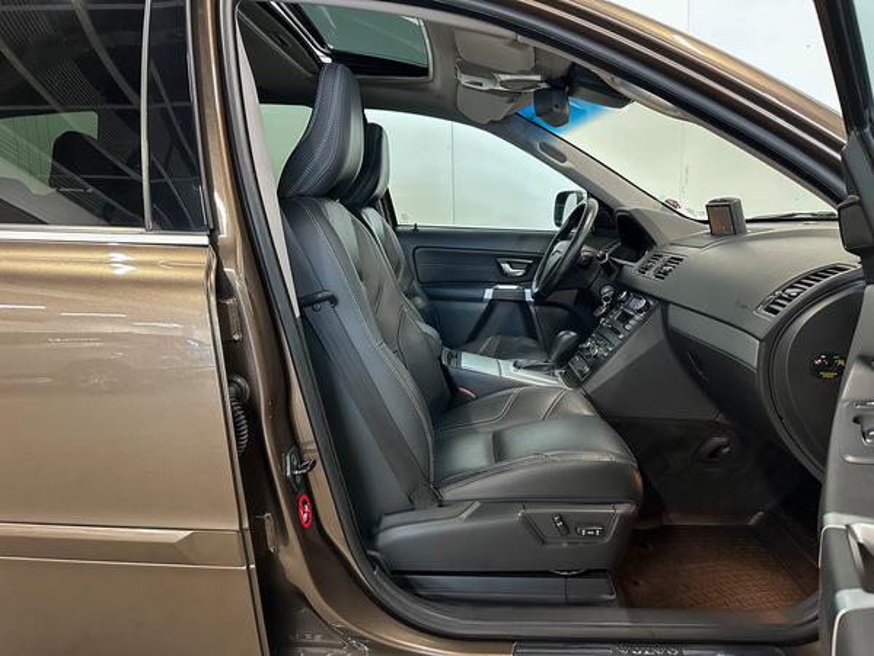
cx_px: 437
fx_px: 606
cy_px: 328
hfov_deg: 71.6
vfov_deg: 56.8
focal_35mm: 24
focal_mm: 6.86
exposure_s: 1/50
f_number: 1.78
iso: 800
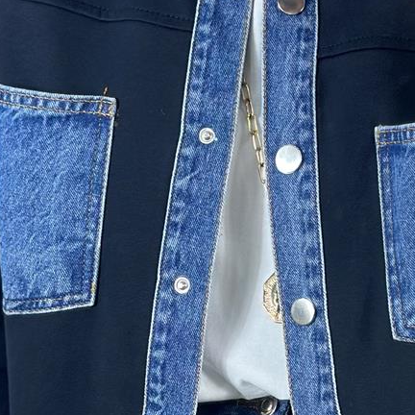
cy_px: 329
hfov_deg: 11.1
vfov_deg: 11.1
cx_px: 278
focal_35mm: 157
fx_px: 2129
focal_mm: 6.86
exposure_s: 1/100
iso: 125
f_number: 1.78
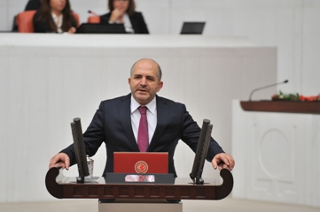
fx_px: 2202
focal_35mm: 248
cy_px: 102
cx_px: 144
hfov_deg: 8.3
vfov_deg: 5.5
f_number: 3.5
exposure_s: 1/200
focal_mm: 200
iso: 800
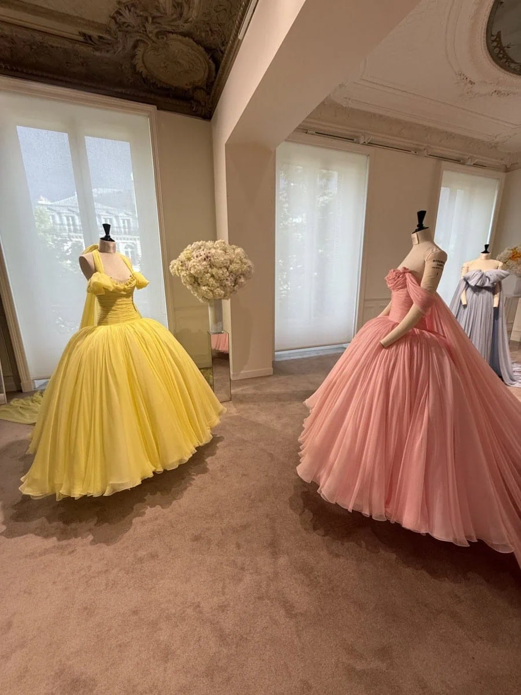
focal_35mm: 14
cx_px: 260
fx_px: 281
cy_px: 348
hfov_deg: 85.7
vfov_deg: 102.1
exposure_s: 1/99
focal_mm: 2.2
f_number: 2.2
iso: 100
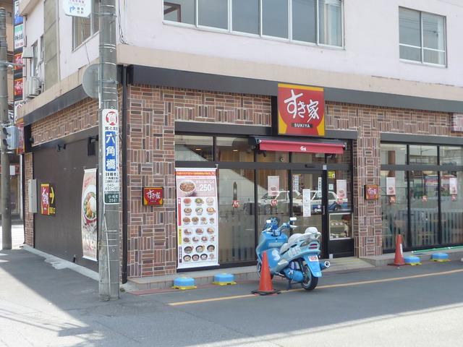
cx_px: 232
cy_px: 174
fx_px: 642
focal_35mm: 48
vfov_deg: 30.3
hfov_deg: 39.7
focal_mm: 4.4
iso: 80
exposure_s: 1/250
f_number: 3.3
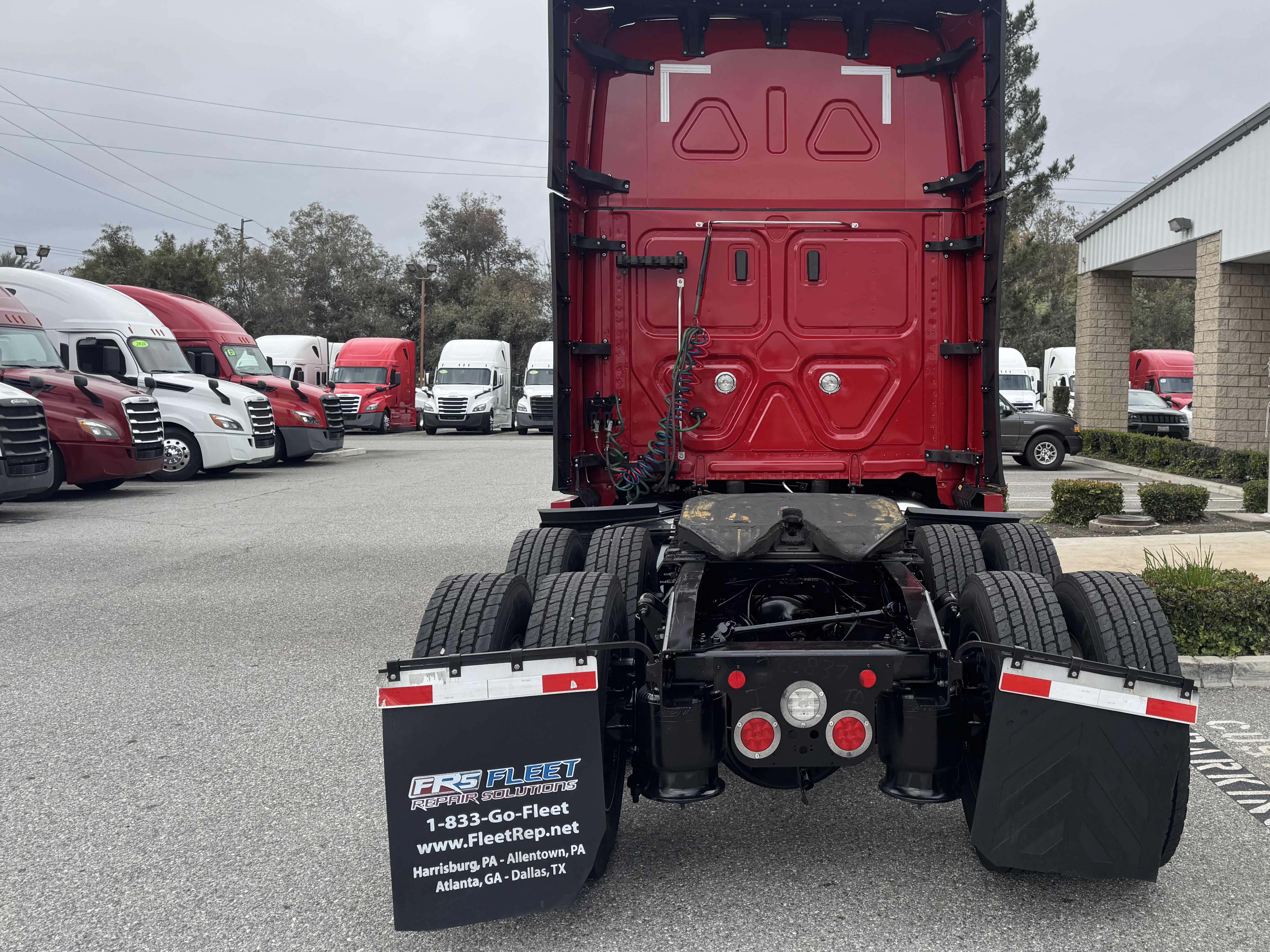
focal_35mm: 31
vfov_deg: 45.3
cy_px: 398
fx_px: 1137
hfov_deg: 57.5
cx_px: 810
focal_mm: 6.76
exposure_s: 1/2331
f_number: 1.78
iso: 80
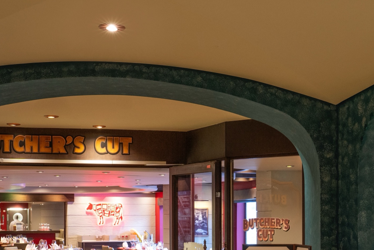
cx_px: 330
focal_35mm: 71
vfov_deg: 18.8
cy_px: 238
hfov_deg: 27.5
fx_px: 738
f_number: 11
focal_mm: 25
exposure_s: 1/2
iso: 400
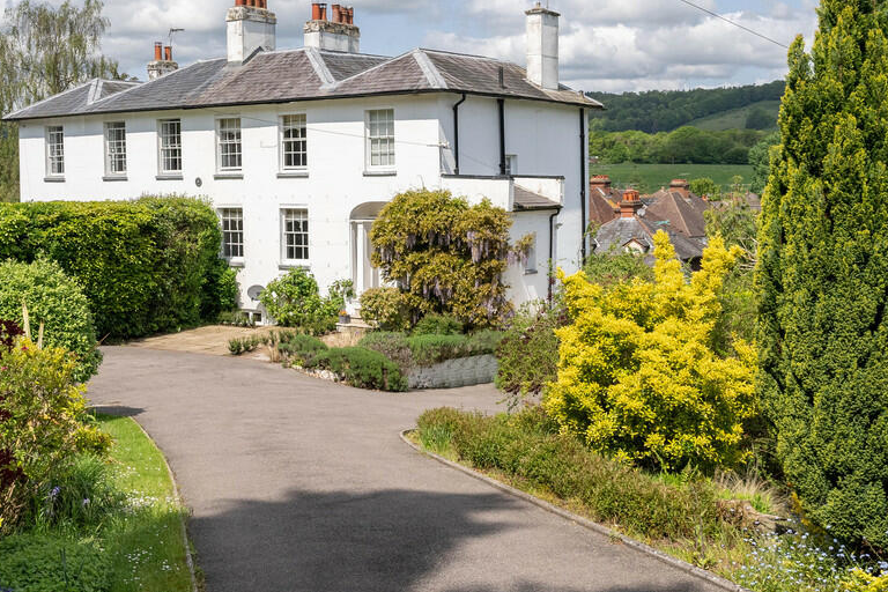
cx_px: 371
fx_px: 1085
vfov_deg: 30.3
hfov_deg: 44.3
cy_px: 200
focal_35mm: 44
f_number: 7.1
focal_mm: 33
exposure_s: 1/3200
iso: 1000
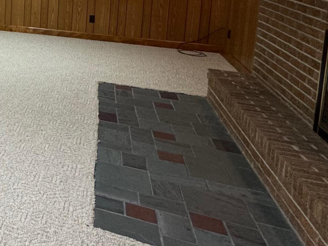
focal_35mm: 44
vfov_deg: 30.2
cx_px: -142
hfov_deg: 29.6
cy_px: -10
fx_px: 417
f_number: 2.2
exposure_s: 1/60
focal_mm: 2.22
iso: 200
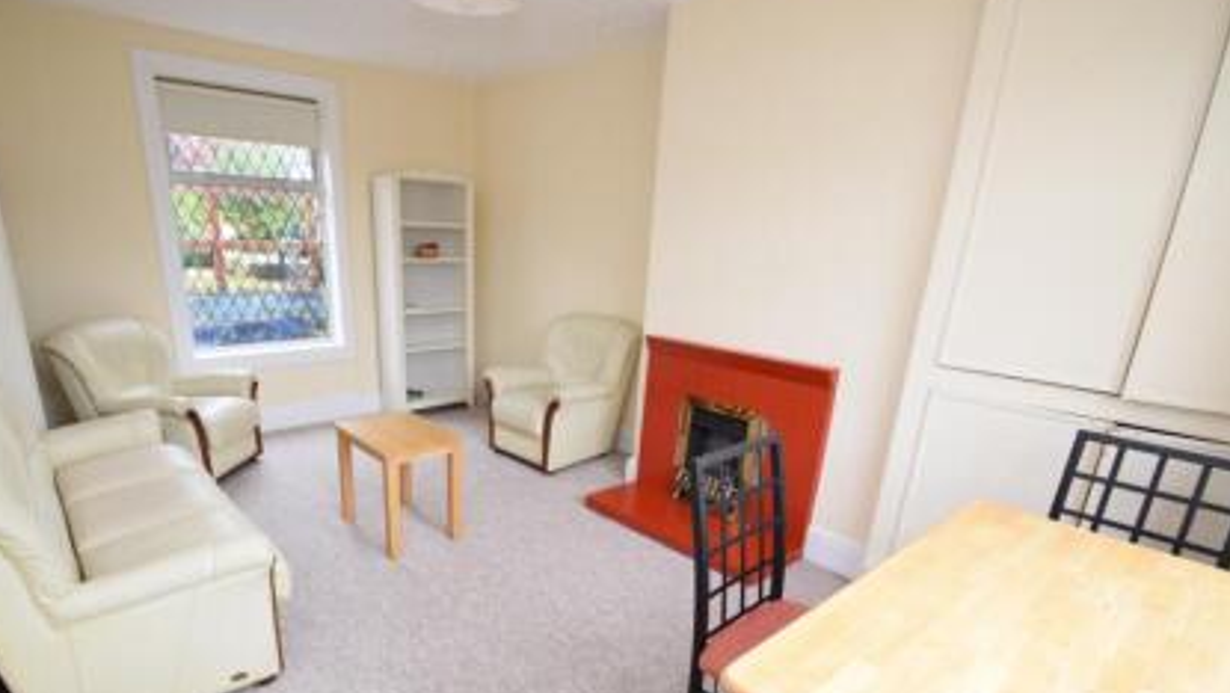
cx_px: 542
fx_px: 587
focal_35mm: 18
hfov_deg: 92.2
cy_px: 425
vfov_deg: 60.4
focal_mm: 10
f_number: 5.6
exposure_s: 1/125
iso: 640
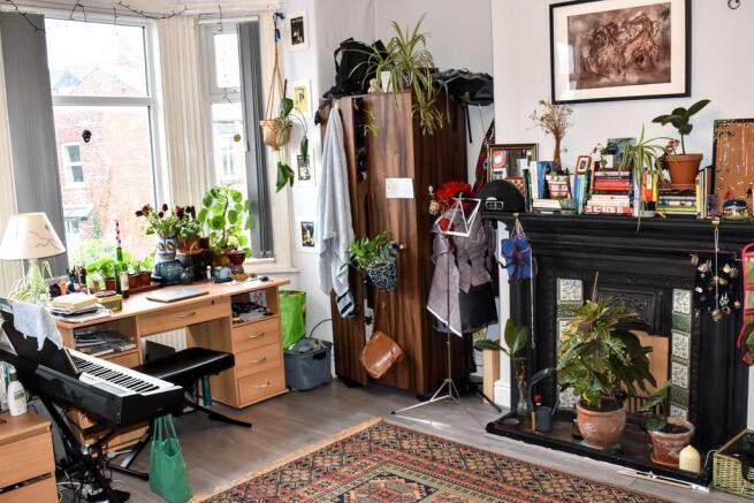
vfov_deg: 38.4
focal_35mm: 34
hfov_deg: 55.1
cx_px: 377
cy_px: 252
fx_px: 723
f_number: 5.6
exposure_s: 1/125
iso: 800
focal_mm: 23
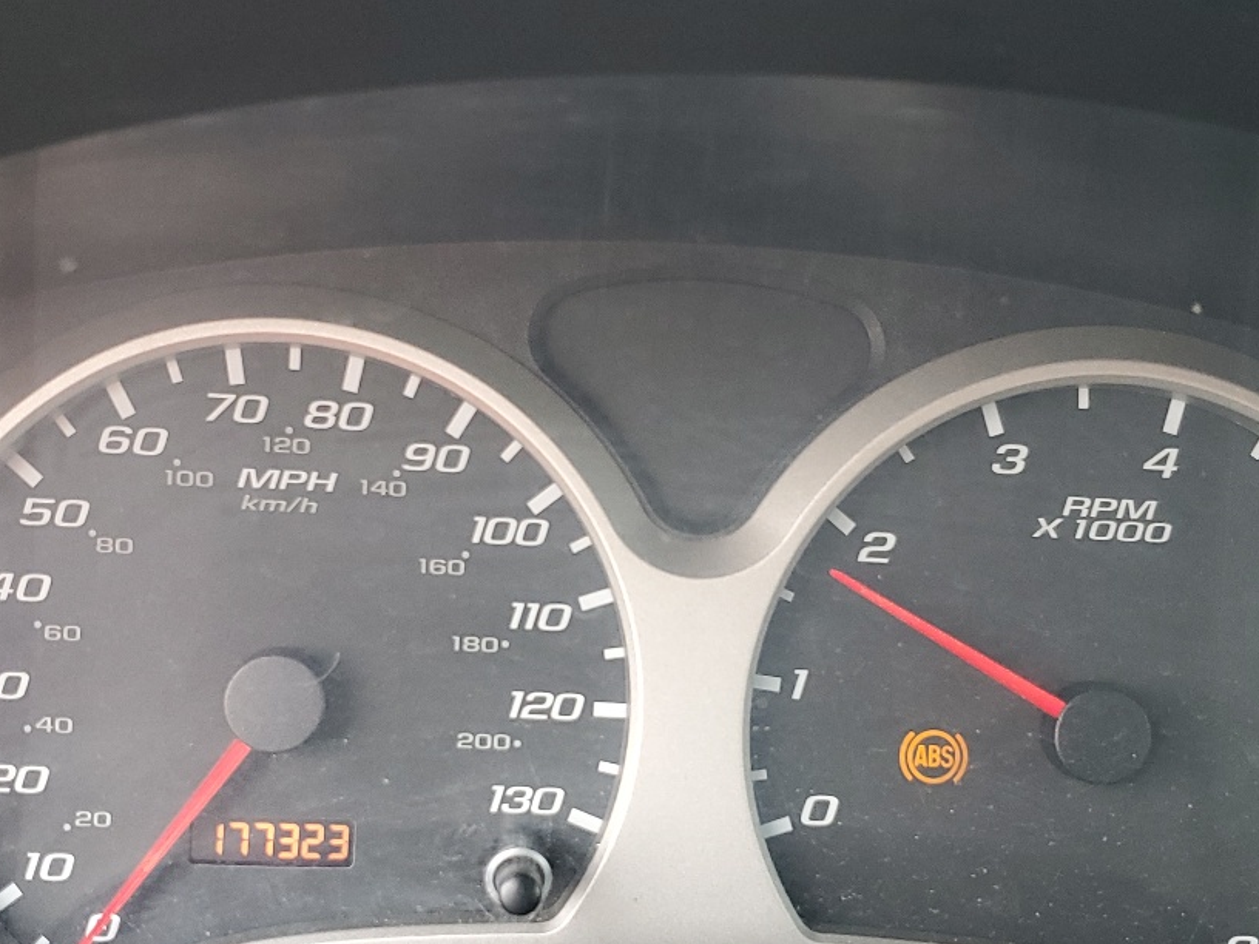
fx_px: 1855
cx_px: 599
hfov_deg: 37.5
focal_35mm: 51
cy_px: 628
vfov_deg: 28.4
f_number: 1.5
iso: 95
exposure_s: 1/120
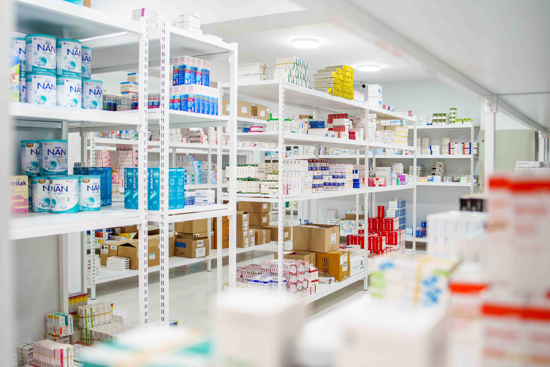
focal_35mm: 35
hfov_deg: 54.4
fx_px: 535
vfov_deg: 37.9
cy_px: 184
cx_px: 275
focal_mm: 35
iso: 200
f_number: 2.8
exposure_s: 1/125
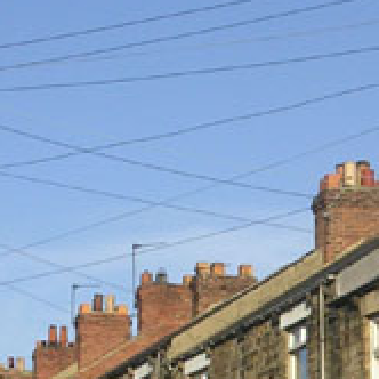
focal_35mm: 181
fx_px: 2242
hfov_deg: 9.6
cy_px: 354
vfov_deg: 9.6
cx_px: 416
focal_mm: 8
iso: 50
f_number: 6.4
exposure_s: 1/231
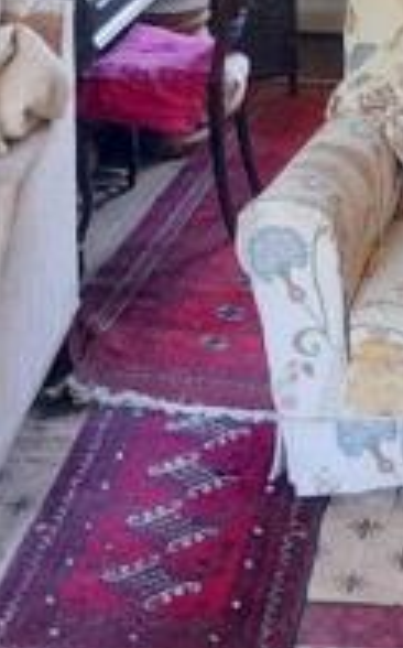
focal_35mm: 79
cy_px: 48
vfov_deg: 25.3
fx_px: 1392
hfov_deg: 16.2
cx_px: 375
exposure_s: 1/60
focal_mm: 4.6
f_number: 2
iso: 400
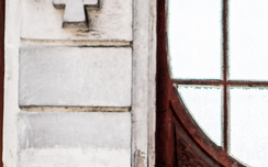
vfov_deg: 3.5
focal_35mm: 376
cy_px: 238
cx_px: 301
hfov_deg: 5.6
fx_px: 2744
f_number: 2.5
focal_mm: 50
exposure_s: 1/800
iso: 100
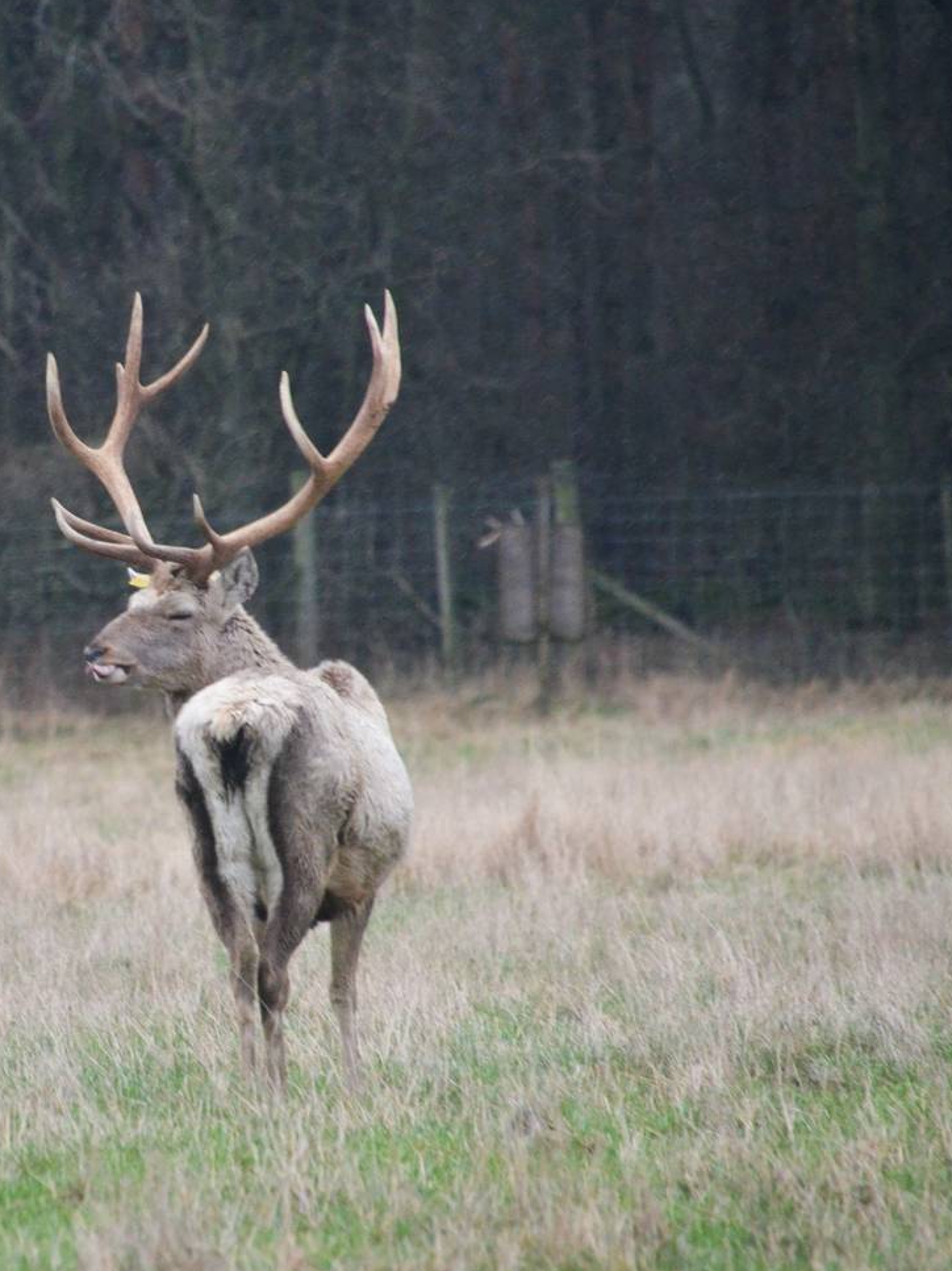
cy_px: 605
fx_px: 23625
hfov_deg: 2.3
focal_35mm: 644
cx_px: 99
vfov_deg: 3.1
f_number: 6.3
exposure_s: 1/250
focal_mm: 270
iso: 2500
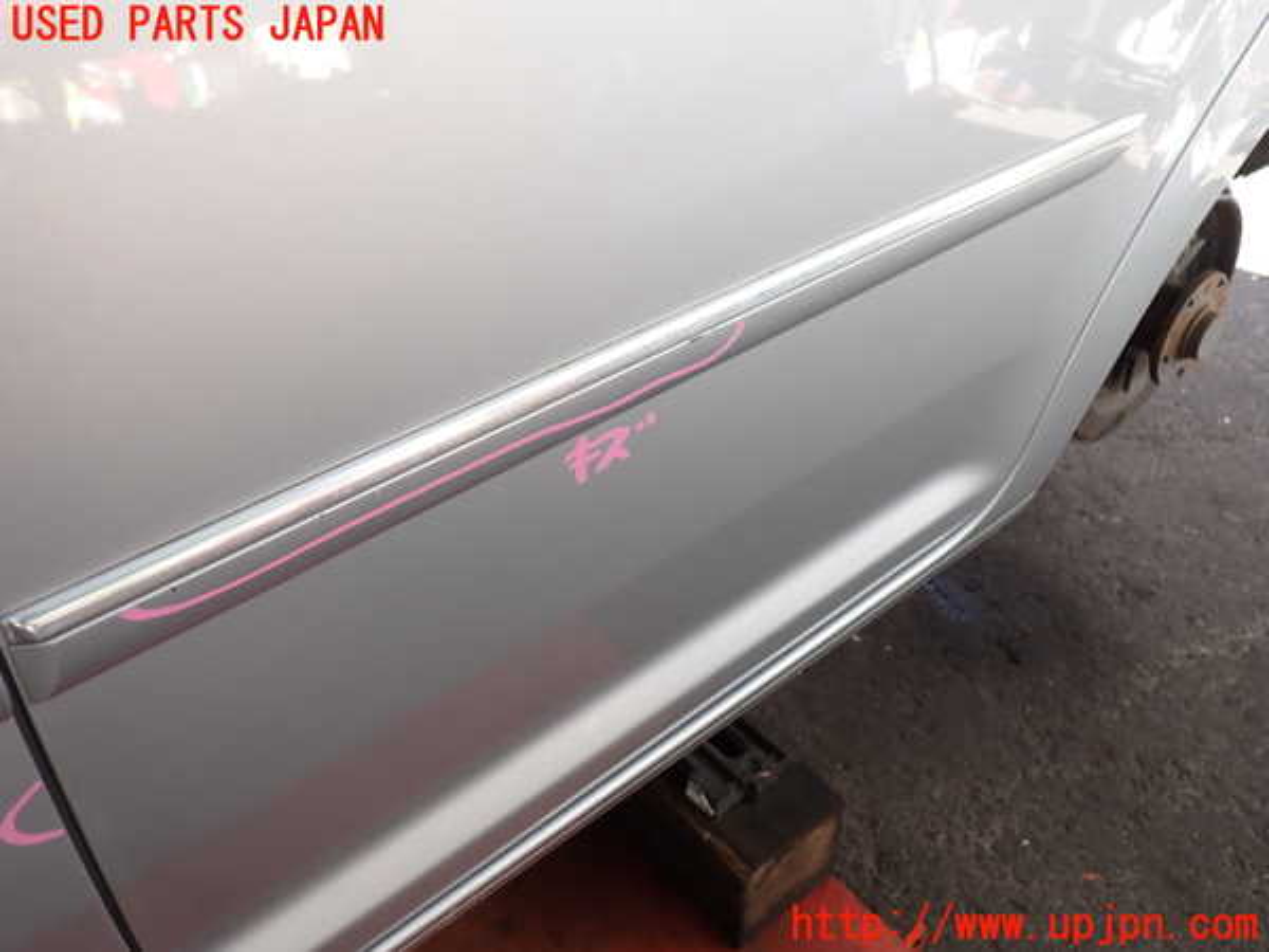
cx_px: 634
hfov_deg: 60.0
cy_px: 476
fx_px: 1100
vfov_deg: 46.8
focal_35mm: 30
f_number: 2.3
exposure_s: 1/100
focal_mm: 5.4
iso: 100
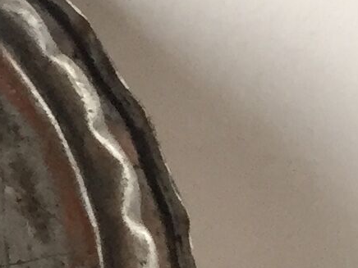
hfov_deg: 7.5
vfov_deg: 6.8
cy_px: 251
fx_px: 2244
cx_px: -859
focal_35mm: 217
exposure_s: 1/33
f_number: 2.2
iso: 125
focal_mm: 4.15
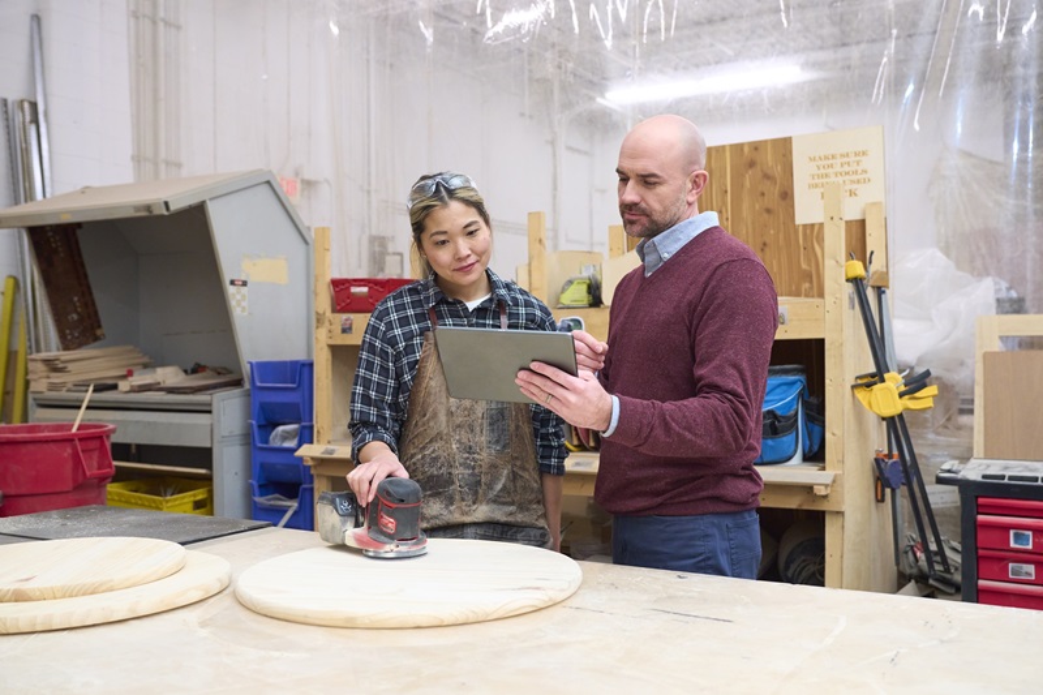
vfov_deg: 35.9
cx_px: 522
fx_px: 1072
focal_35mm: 37
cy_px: 348
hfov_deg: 51.9
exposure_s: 1/160
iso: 2000
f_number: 4
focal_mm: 37
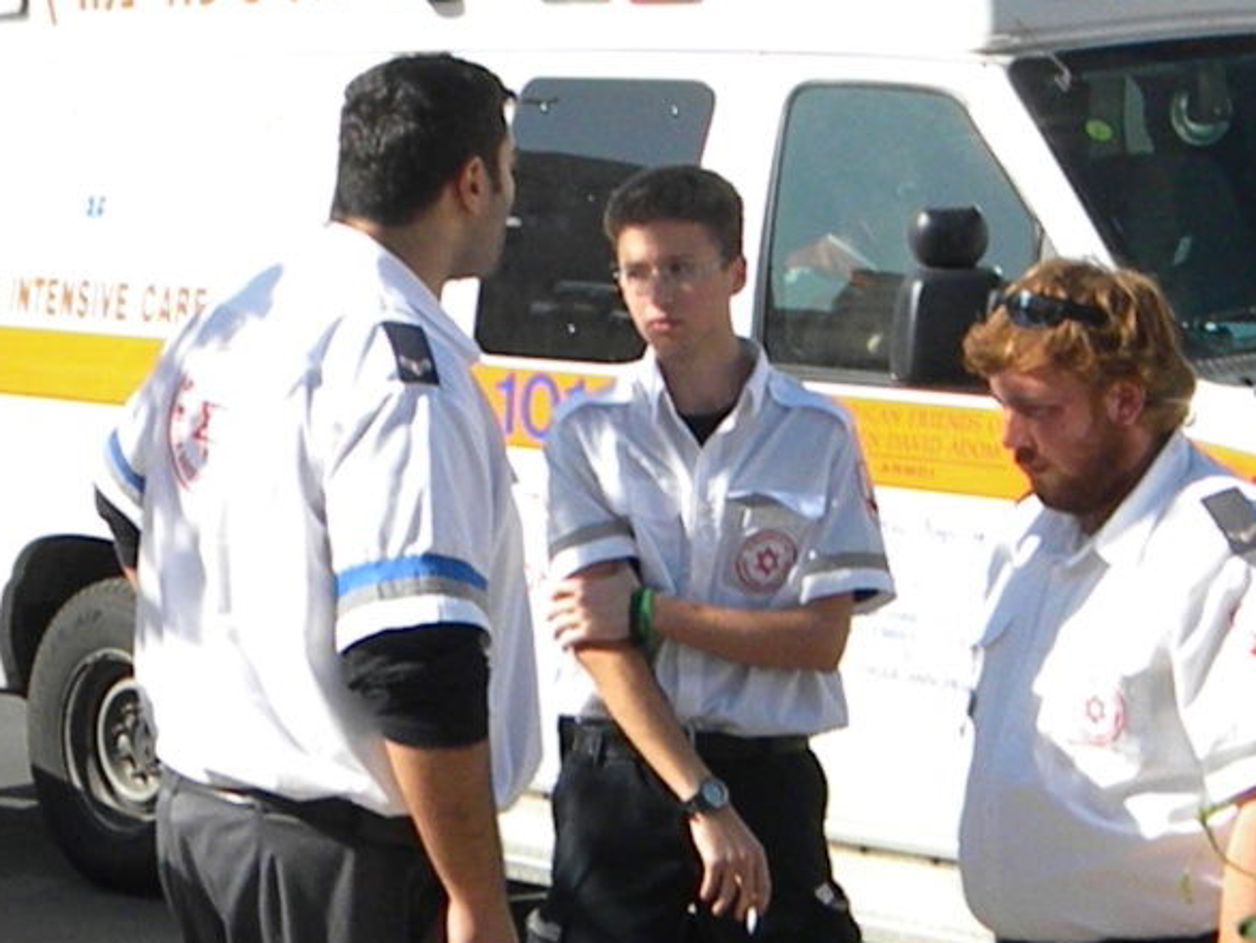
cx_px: 592
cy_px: 459
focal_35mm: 117
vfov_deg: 12.7
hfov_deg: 16.8
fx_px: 4247
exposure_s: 1/1000
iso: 720
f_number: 8.6
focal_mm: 12.2
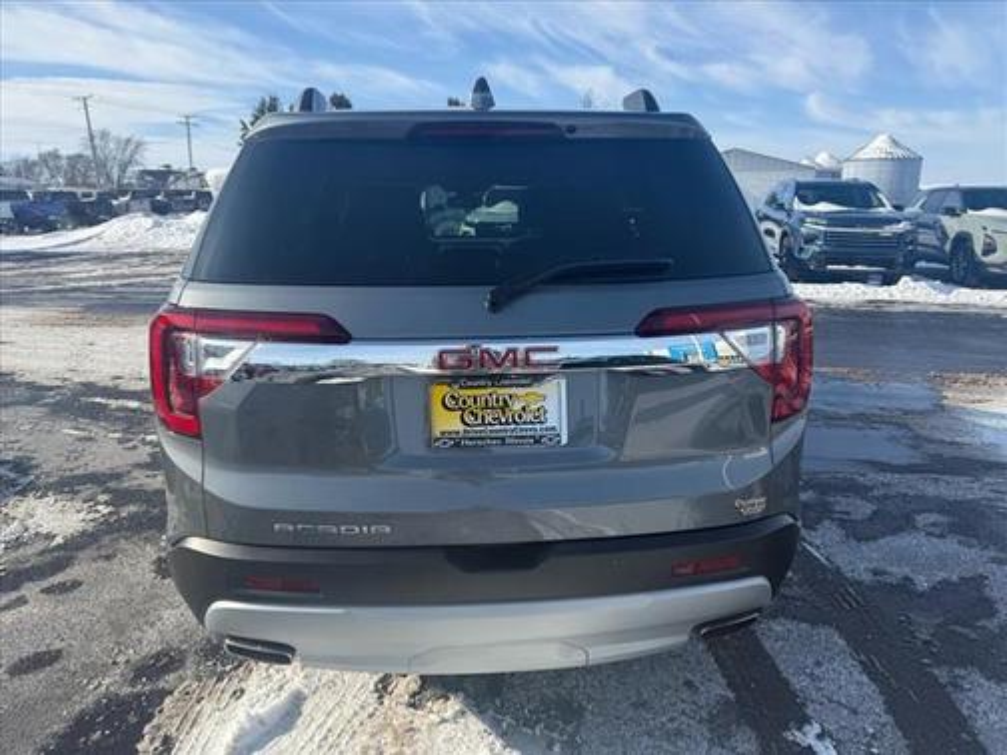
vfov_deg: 56.8
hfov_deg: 71.6
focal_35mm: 24
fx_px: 698
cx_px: 504
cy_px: 378
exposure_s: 1/5319
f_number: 1.78
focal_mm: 6.76
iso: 80
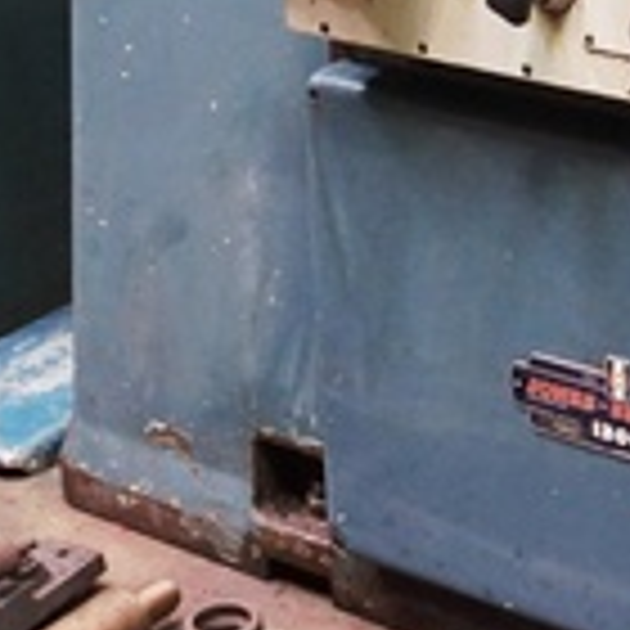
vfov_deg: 16.3
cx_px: 817
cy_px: 14
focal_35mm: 105
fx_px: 2162
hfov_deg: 15.8
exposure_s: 1/125
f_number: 3.5
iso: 3200
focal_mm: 16
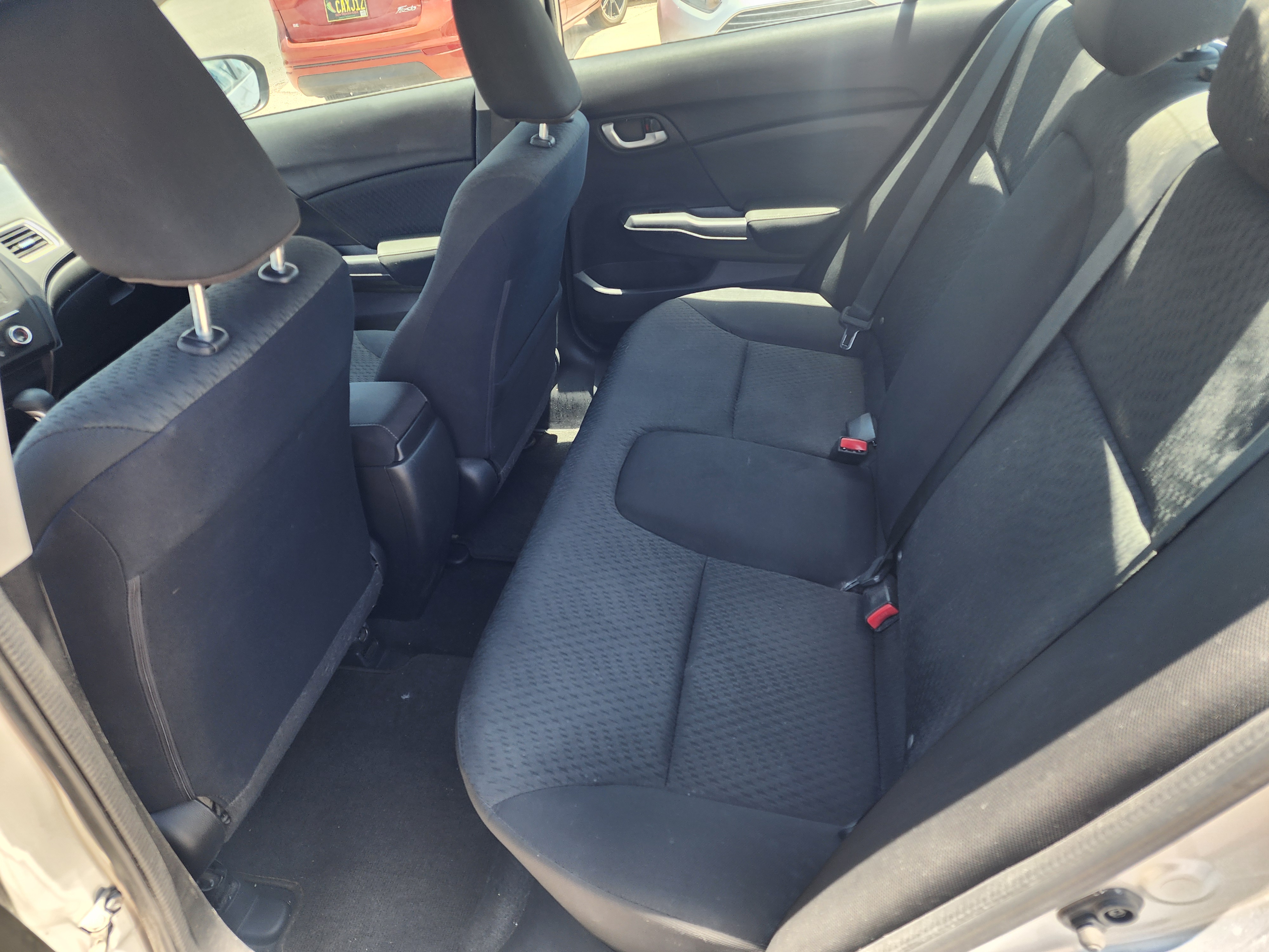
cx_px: 634
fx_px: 843
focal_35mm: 23
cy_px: 476
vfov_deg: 58.9
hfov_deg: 73.9
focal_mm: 6.4
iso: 64
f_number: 1.8
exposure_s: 1/180
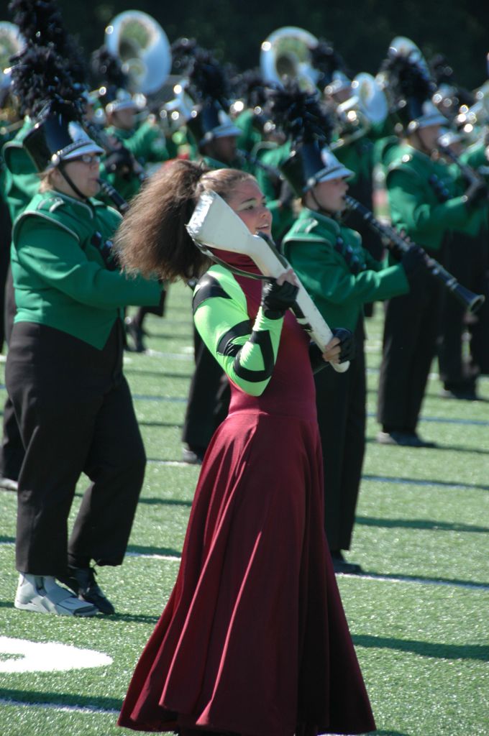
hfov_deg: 4.6
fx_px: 6129
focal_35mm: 300
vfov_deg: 6.9
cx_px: 244
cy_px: 368
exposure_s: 1/320
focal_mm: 200
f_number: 5.6
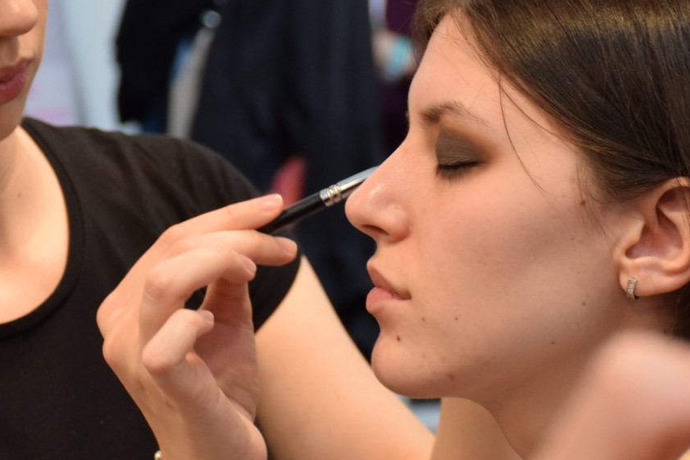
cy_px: 265
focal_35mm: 172
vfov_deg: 8.0
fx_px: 3296
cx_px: 460
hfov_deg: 11.9
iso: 1250
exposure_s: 1/125
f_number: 5.6
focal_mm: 60
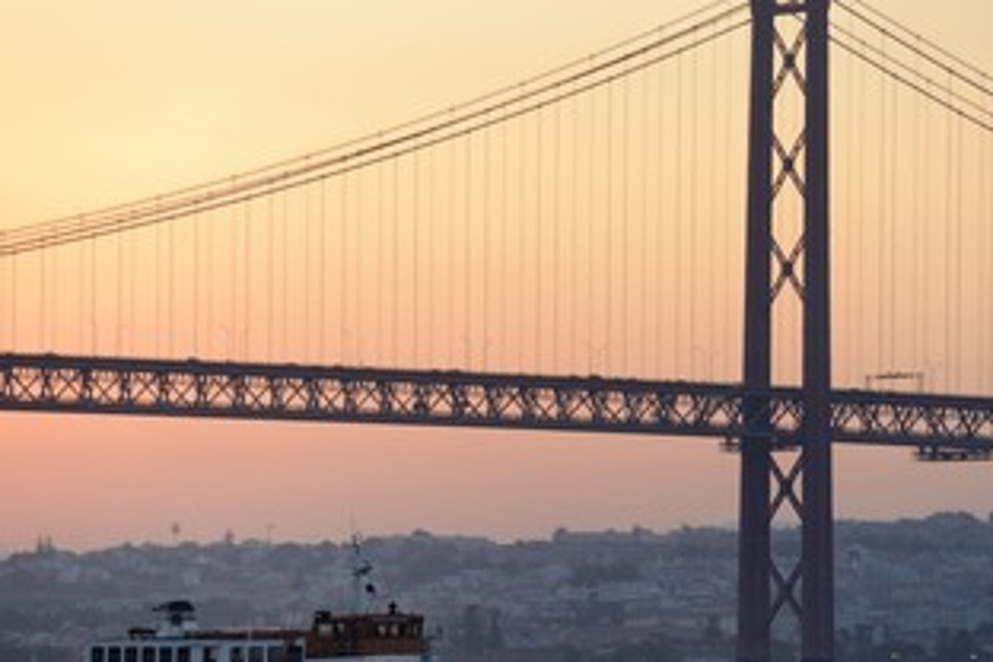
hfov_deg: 7.7
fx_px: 7419
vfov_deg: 5.1
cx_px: 541
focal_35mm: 269
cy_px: 363
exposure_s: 1/160
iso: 400
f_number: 5
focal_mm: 200
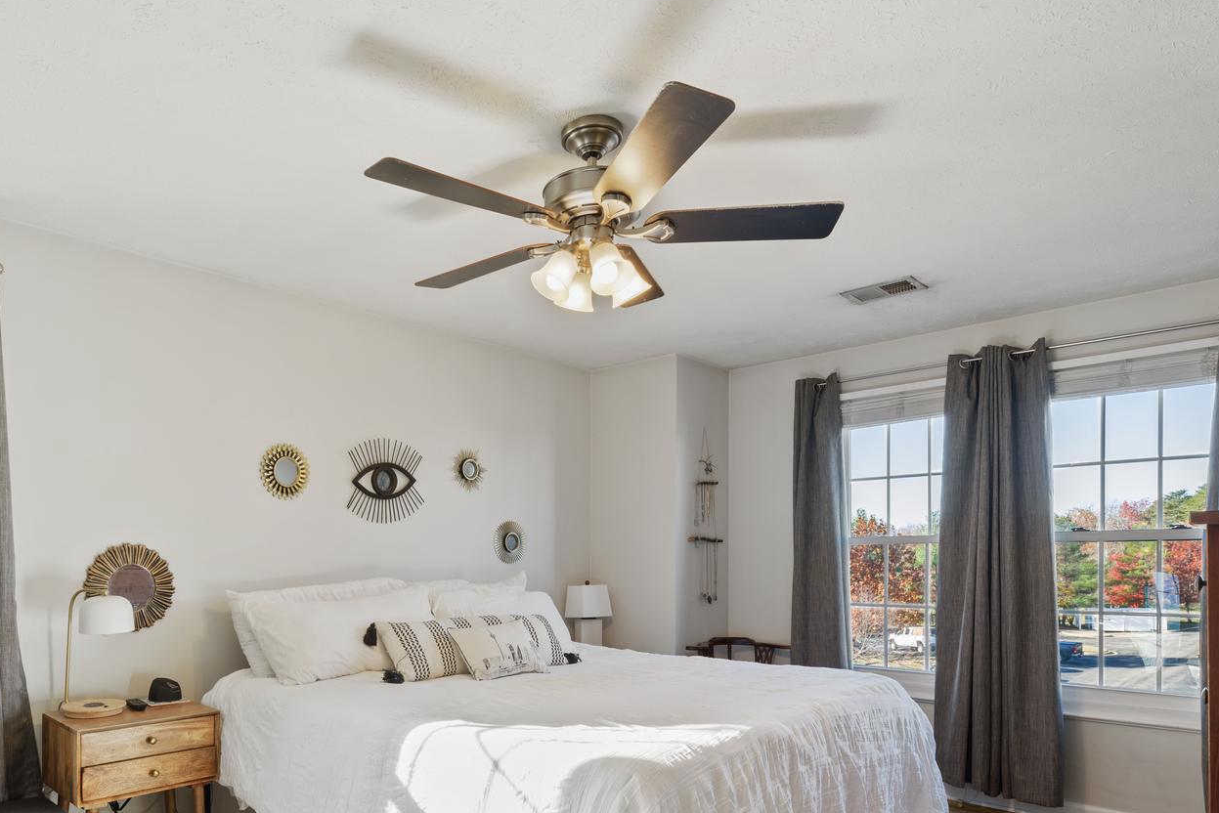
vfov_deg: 53.7
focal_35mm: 23
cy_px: 559
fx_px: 779
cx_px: 491
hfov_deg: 75.3
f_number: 9
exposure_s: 1/1.67
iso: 100
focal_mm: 14
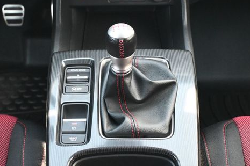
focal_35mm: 63
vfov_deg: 21.5
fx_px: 437
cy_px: 75
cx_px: 128
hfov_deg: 31.9
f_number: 4.8
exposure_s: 1/125
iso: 3200
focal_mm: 30.5
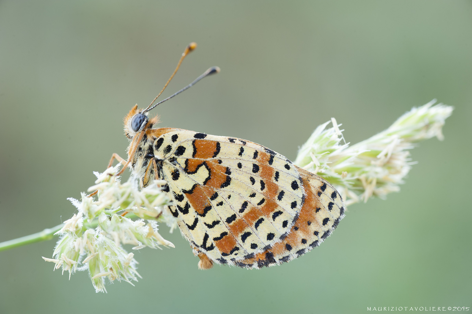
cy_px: 157
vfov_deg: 15.2
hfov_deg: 22.6
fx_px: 1179
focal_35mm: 90
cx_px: 236
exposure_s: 1/25
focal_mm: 90
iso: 200
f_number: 18
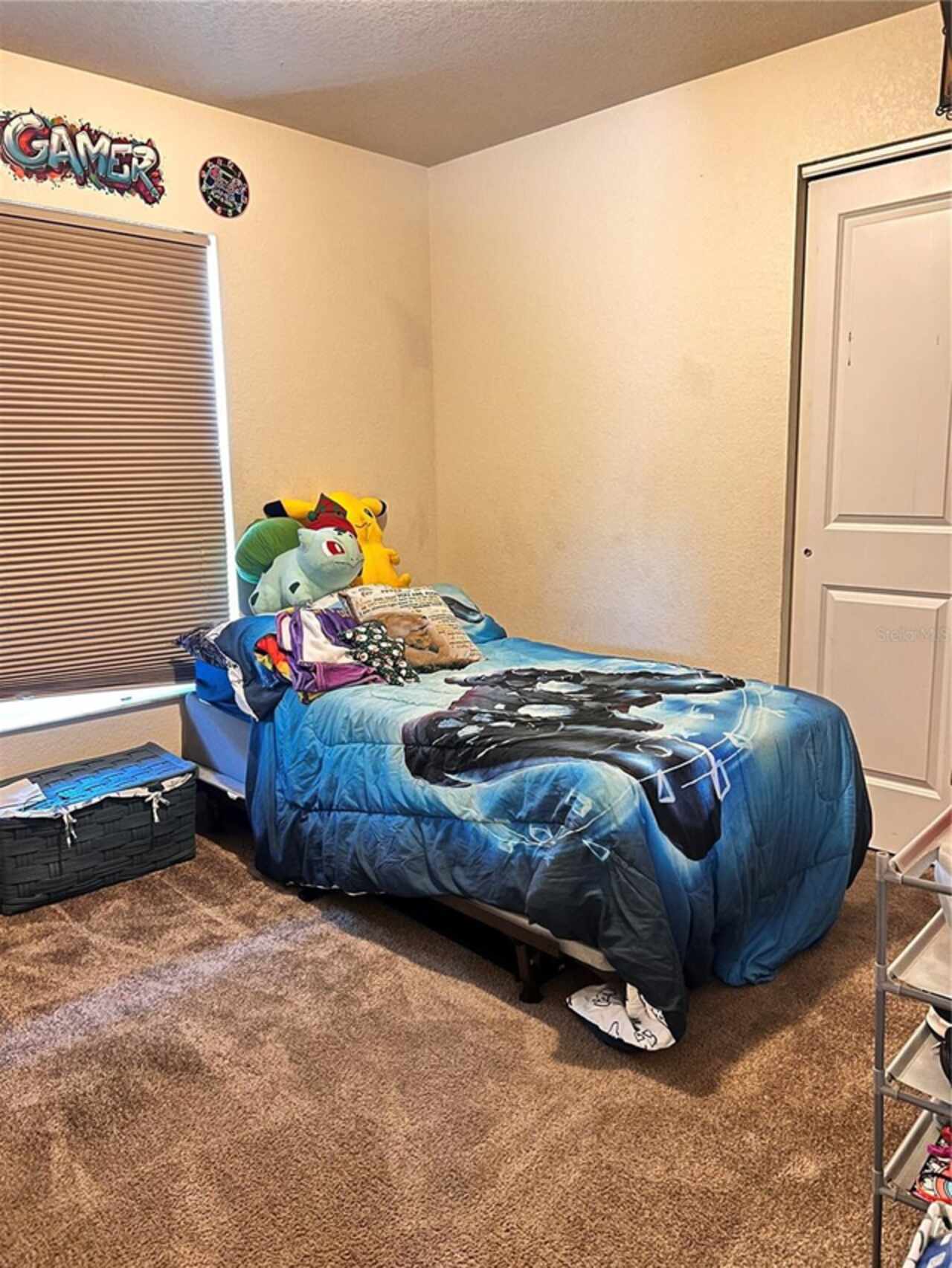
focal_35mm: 26
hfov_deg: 53.1
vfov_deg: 67.3
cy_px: 634
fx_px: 953
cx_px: 476
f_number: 1.5
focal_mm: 5.7
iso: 800
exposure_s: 1/15
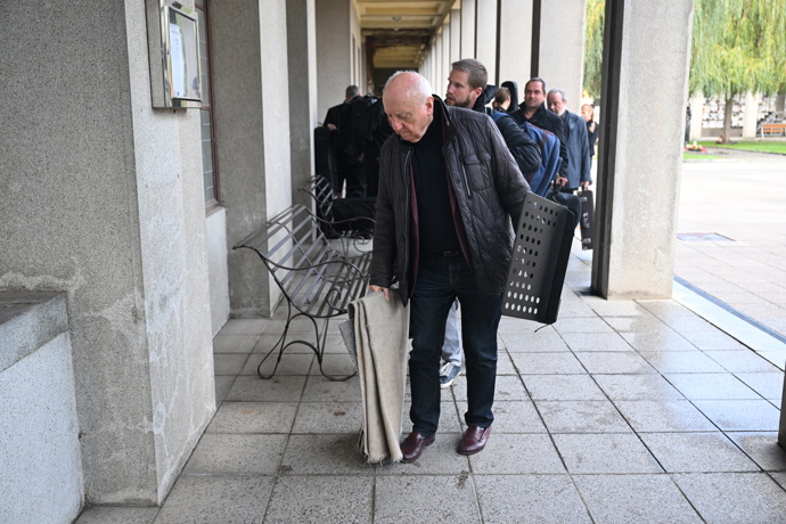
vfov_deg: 38.9
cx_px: 393
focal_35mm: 34
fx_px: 742
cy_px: 262
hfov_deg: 55.8
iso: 3200
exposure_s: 1/1000
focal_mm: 34
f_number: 3.5
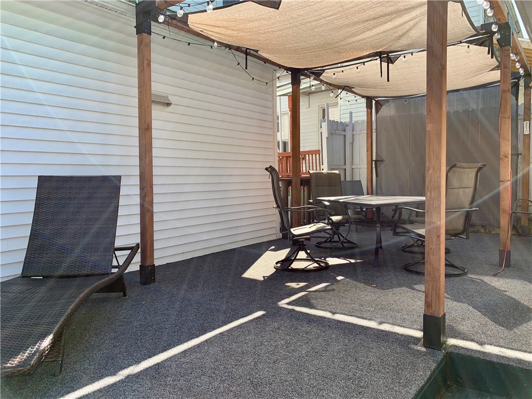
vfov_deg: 53.1
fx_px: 400
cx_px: 266
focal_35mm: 26
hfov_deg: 67.3
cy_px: 200
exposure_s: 1/485
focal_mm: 4.25
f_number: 1.8
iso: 25
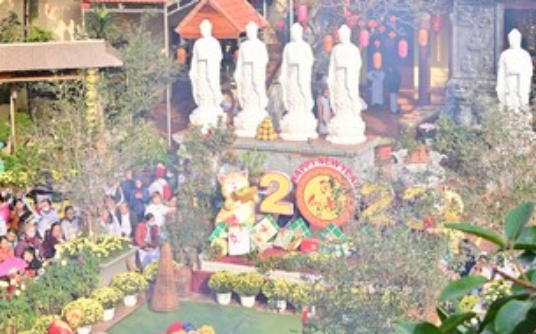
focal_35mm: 76
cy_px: 14
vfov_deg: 16.8
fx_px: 1109
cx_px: 367
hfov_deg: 27.0
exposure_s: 1/160
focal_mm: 35
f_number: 5.6
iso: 100
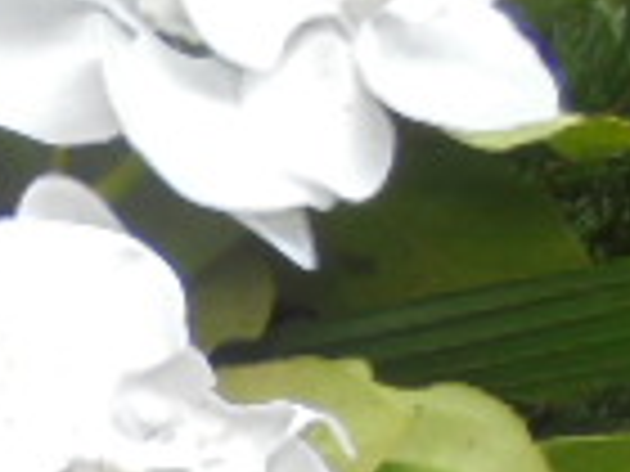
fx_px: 2166
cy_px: 886
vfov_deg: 11.4
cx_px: -432
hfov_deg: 14.8
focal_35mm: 119
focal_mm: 4.6
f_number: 3.5
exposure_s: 1/125
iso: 100
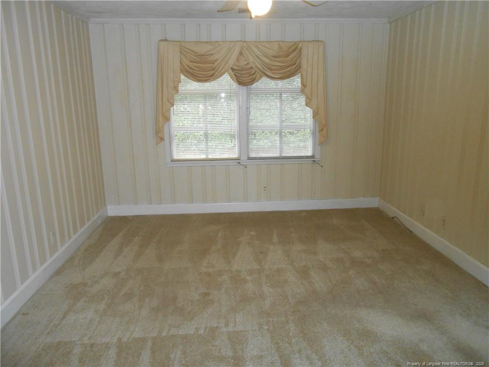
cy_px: 184
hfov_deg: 67.3
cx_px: 244
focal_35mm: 26
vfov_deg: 53.1
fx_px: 367
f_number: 3.5
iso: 400
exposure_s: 1/25
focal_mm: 4.6
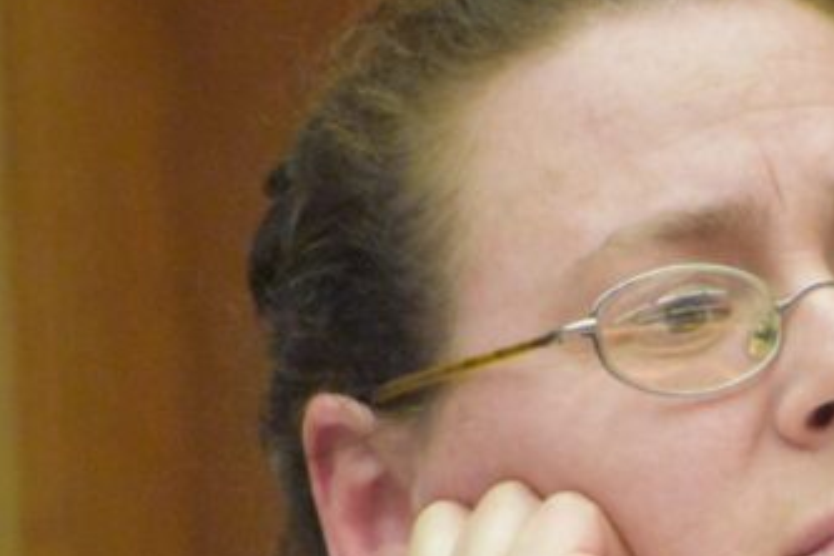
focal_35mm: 1383
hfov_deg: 1.5
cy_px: 705
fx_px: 32037
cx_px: 819
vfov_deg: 1.0
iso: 12800
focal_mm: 300
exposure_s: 1/250
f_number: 6.3
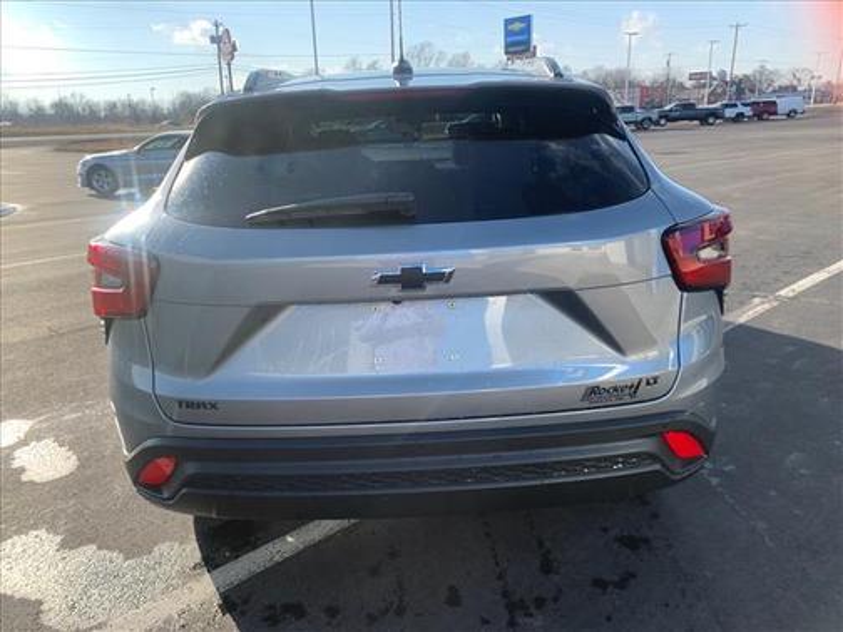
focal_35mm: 26
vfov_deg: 53.1
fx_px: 633
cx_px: 422
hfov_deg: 67.3
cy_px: 316
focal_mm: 4.25
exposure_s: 1/849
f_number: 1.8
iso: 25
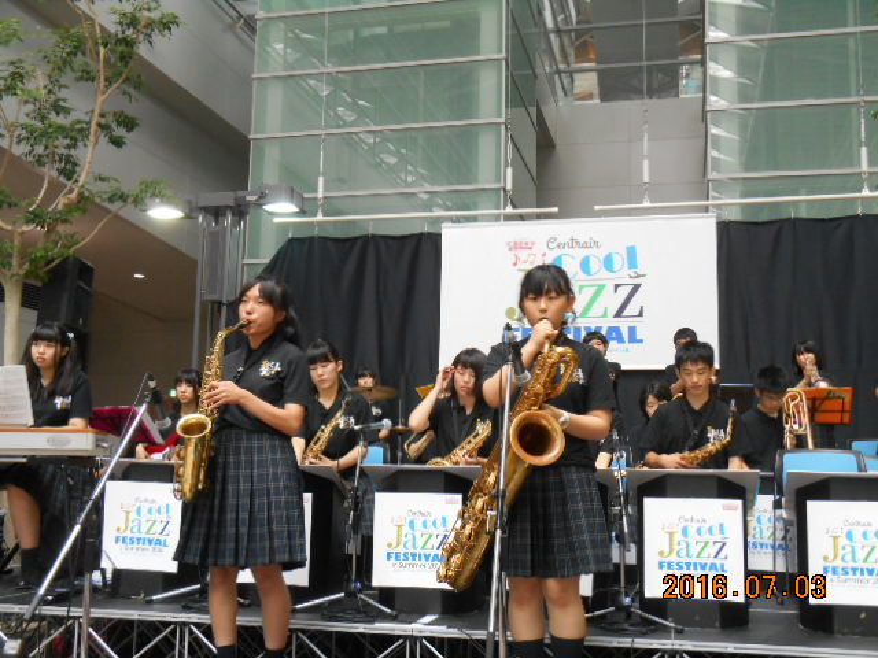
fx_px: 1040
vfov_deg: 35.1
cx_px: 439
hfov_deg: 45.8
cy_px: 329
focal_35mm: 41
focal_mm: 7.2
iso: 250
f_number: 3.9
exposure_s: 1/30
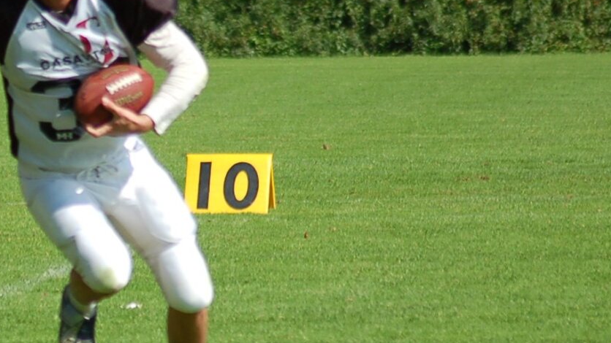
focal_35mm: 619
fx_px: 10027
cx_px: -56
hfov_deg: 3.5
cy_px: 183
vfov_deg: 2.0
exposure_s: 1/1250
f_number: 4.5
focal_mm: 150
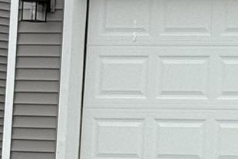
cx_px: 738
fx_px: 2183
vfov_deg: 4.2
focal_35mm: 330
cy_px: 35
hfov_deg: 5.8
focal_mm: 6.76
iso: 64
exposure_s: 1/846
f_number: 1.78
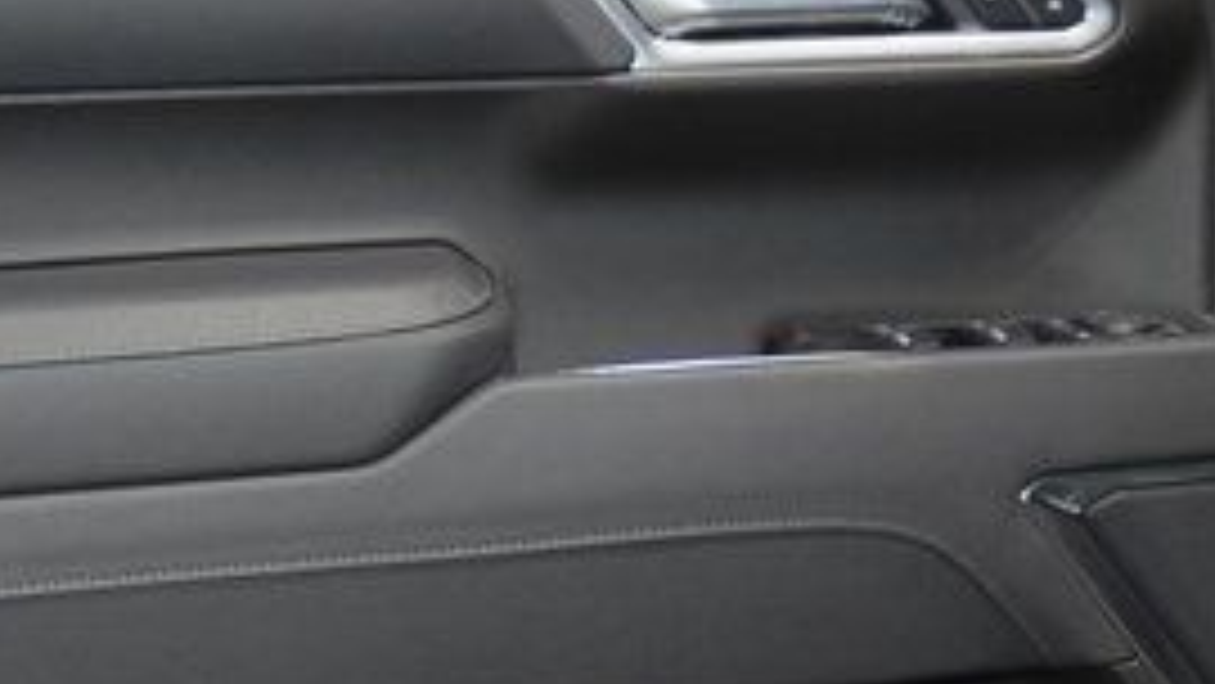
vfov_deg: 17.7
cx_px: 378
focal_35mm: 67
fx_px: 2159
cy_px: 623
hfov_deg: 31.1
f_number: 3.5
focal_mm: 18
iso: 1250
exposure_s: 1/60
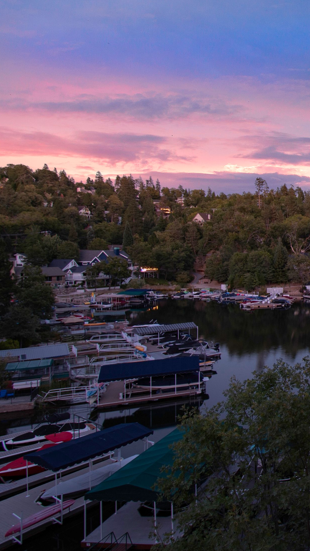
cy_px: 254
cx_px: 401
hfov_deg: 31.9
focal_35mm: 28
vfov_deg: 67.8
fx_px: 409
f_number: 8
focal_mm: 10
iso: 200
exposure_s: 3
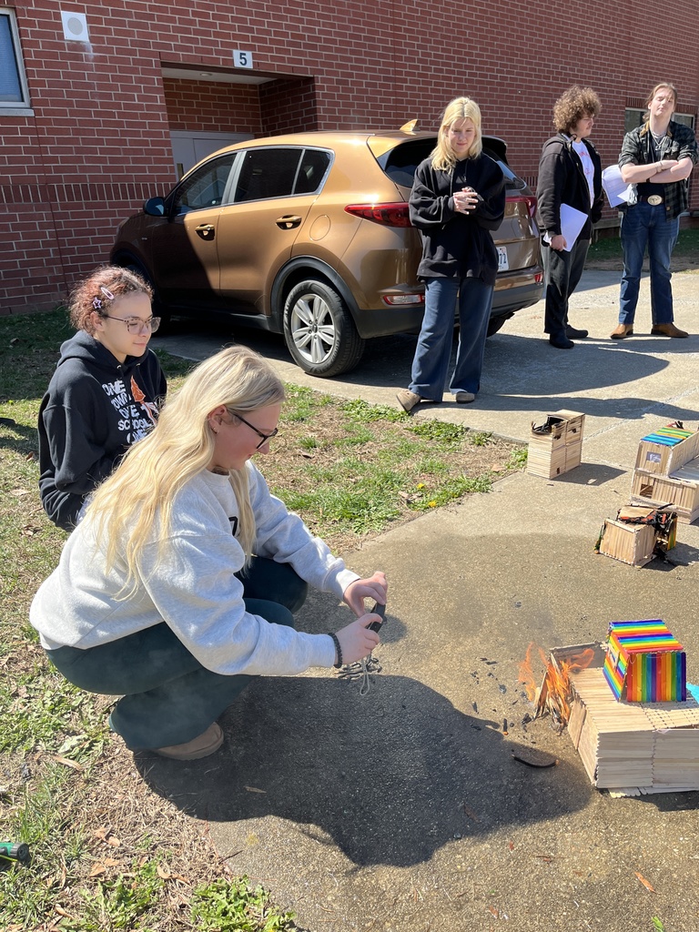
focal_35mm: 26
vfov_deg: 67.3
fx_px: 700
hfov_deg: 53.1
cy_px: 466
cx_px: 350
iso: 50
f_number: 1.6
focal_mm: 5.1
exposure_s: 1/1672
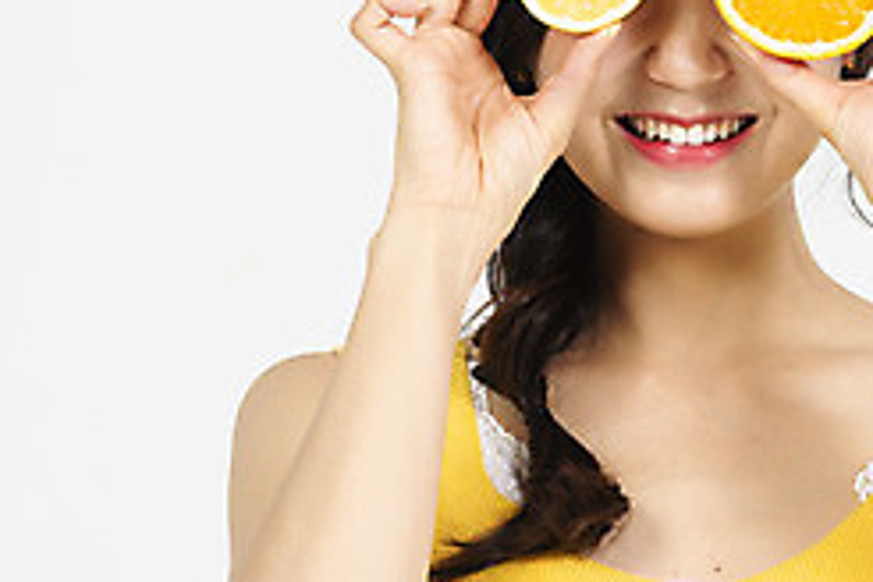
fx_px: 11227
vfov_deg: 3.0
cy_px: 295
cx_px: 719
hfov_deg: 4.5
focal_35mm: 463
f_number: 13
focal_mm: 190
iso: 100
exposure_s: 1/125
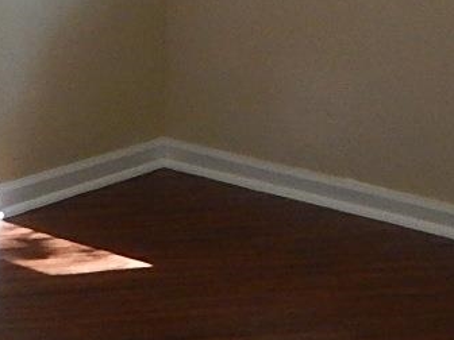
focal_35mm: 119
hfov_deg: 16.5
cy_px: -200
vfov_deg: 11.8
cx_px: 338
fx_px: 1561
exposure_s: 1/40
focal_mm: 4.5
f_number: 3.4
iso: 400
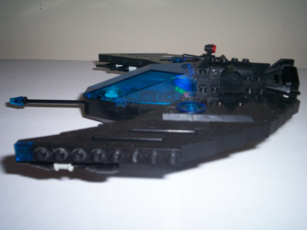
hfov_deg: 51.4
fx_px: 319
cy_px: 115
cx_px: 154
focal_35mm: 36
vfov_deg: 39.7
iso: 140
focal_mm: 5.9
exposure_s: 1/64
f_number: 4.5
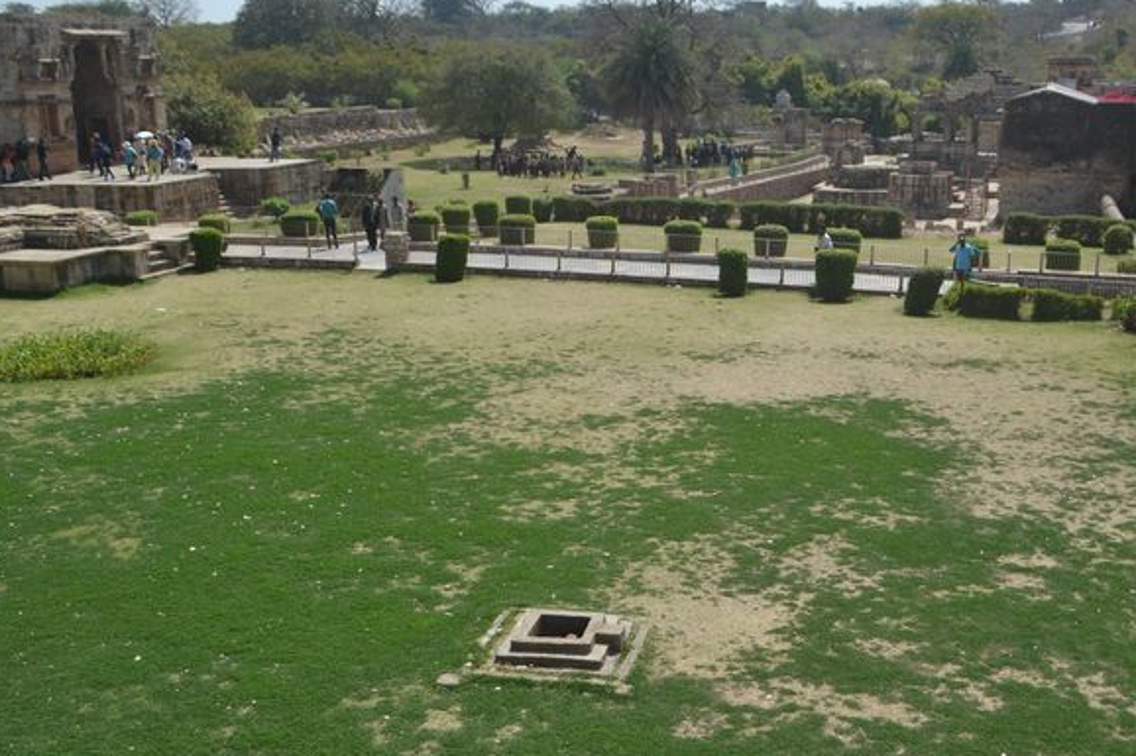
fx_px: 1262
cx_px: 631
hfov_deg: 48.4
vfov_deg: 33.4
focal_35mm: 40
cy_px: 366
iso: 100
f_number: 8
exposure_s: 1/250
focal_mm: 22
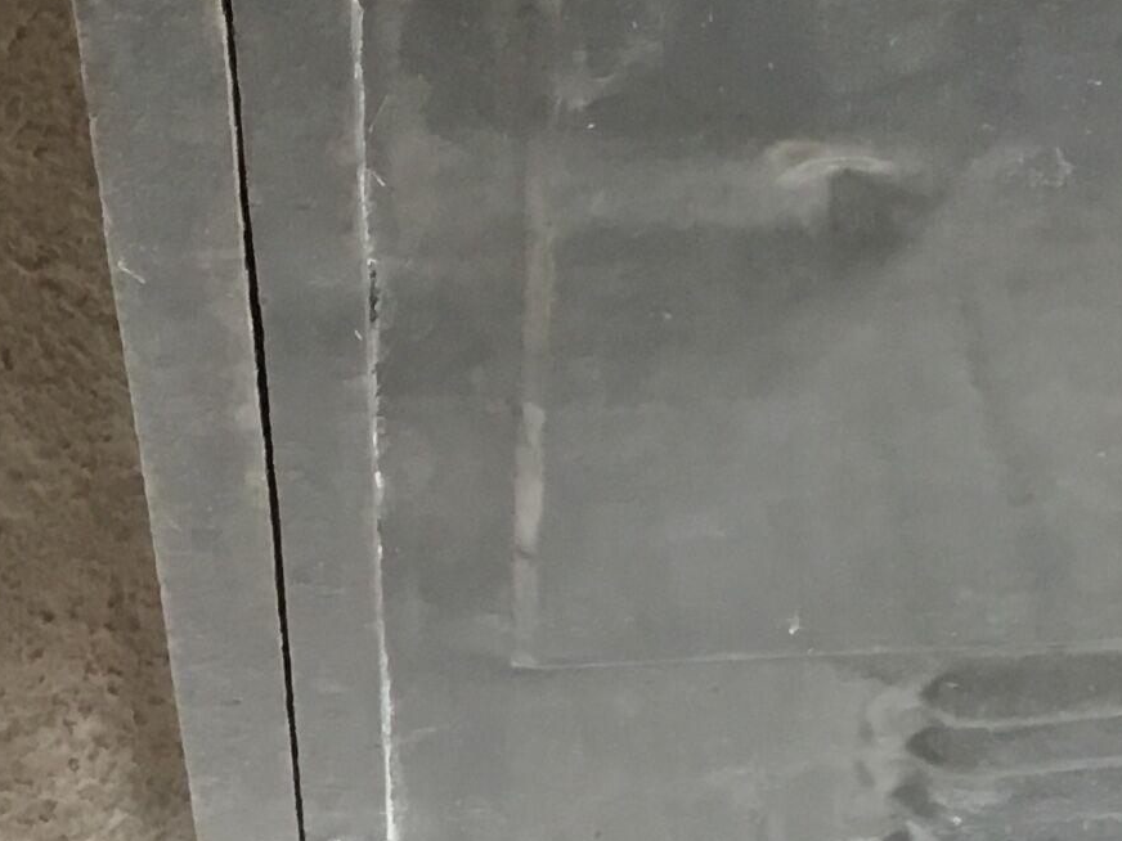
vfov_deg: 12.2
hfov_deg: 16.9
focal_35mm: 116
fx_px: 3760
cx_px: 706
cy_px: -410
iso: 125
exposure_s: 1/33
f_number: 2.4
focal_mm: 3.3
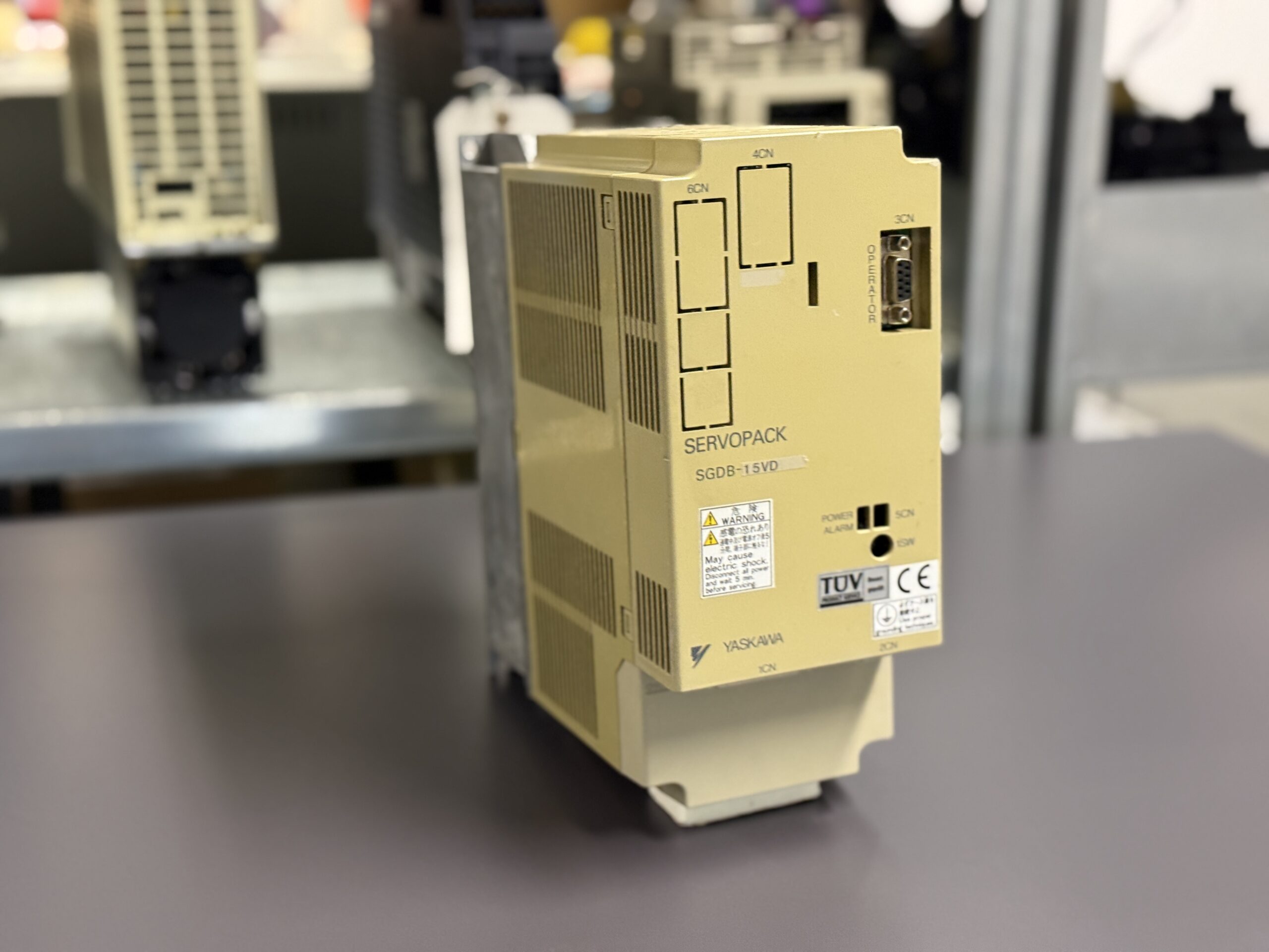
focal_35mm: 48
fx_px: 1760
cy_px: 476
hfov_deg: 39.7
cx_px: 634
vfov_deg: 30.3
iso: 200
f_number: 1.78
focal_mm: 6.76
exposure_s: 1/33
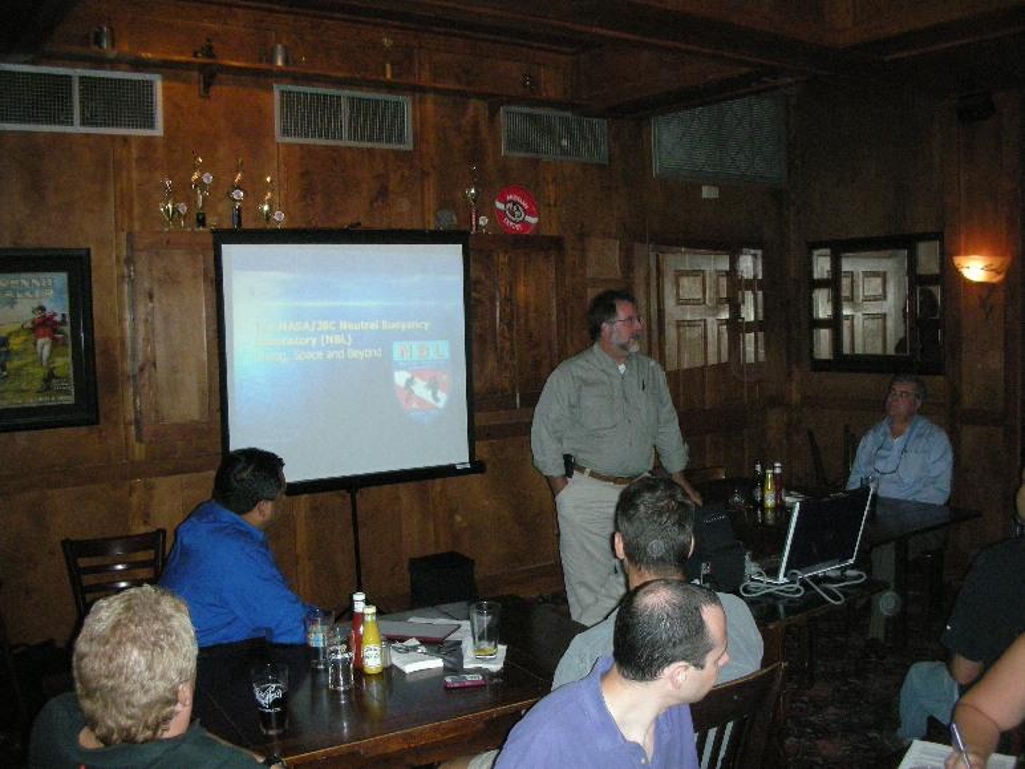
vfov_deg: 40.7
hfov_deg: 52.6
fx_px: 1036
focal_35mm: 35
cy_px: 384
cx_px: 512
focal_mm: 5.8
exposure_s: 1/60
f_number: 2.8
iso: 360
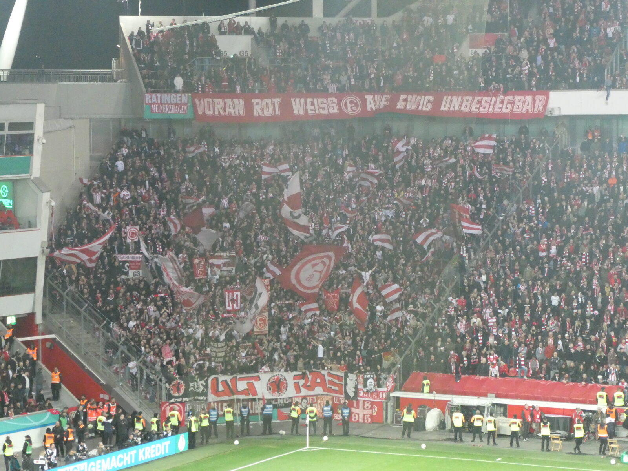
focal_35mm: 124
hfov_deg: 15.9
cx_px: 314
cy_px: 236
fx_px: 2250
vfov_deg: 12.0
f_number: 5.2
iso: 1250
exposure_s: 1/80
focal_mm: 22.3
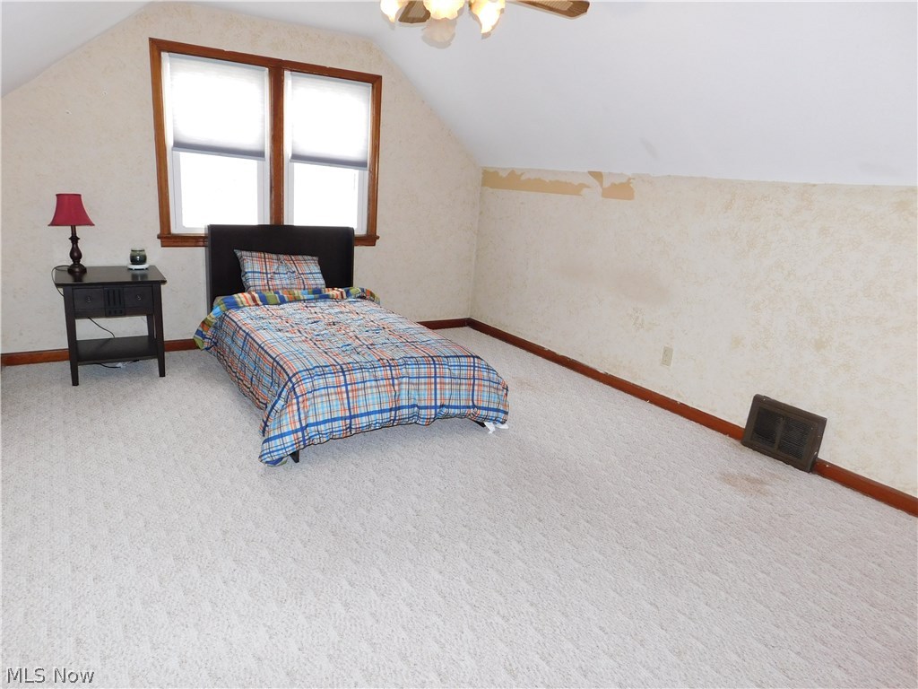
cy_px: 344
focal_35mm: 23
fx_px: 610
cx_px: 459
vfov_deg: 58.9
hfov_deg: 73.9
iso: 200
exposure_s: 1/30
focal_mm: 4
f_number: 3
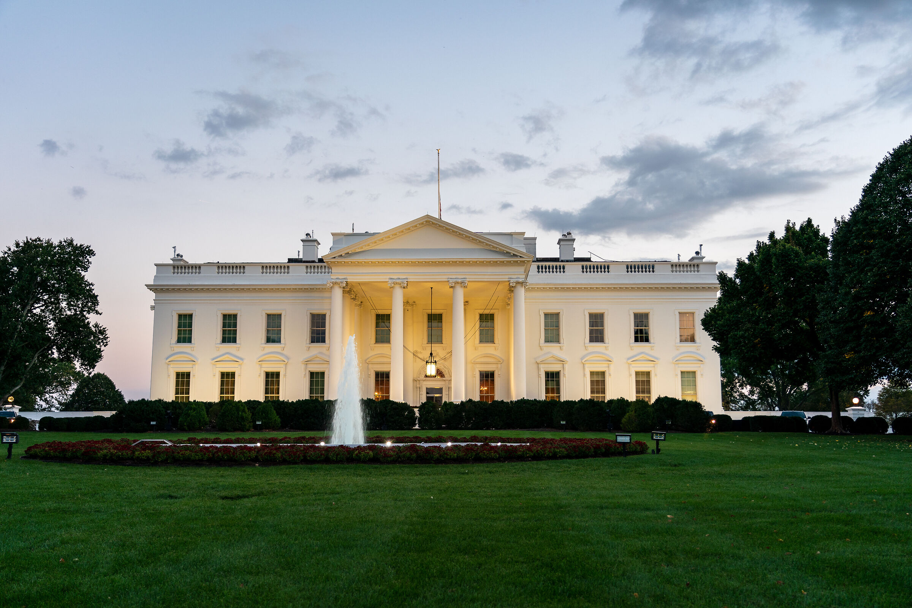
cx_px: 456
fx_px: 887
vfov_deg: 37.9
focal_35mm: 35
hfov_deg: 54.4
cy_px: 304
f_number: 4
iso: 200
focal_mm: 35
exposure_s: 1/40
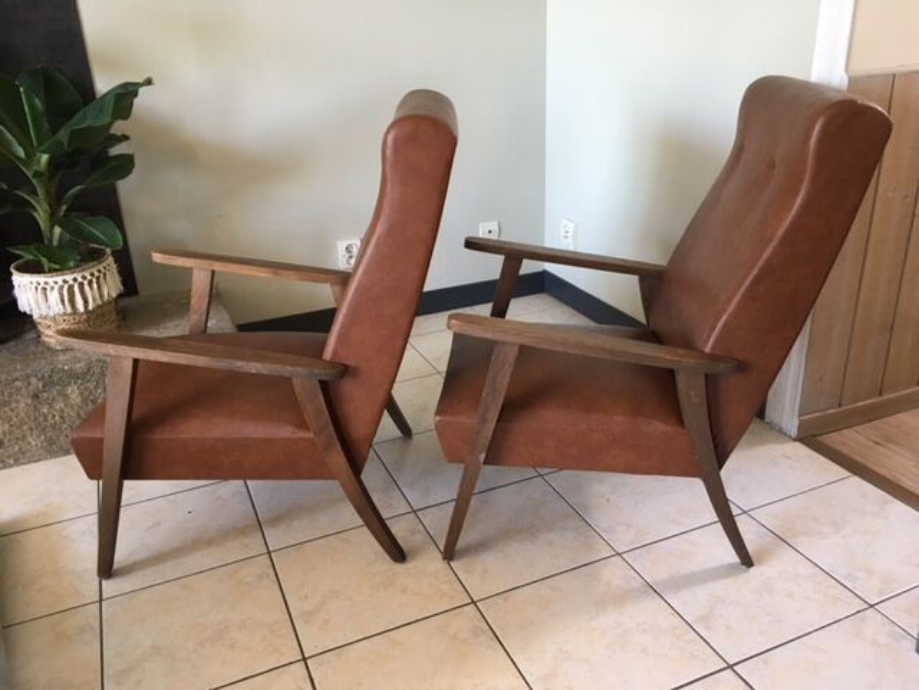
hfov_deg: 61.7
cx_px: 460
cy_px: 345
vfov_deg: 48.2
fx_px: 770
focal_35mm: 29
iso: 125
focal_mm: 4.15
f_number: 2.2
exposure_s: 1/33
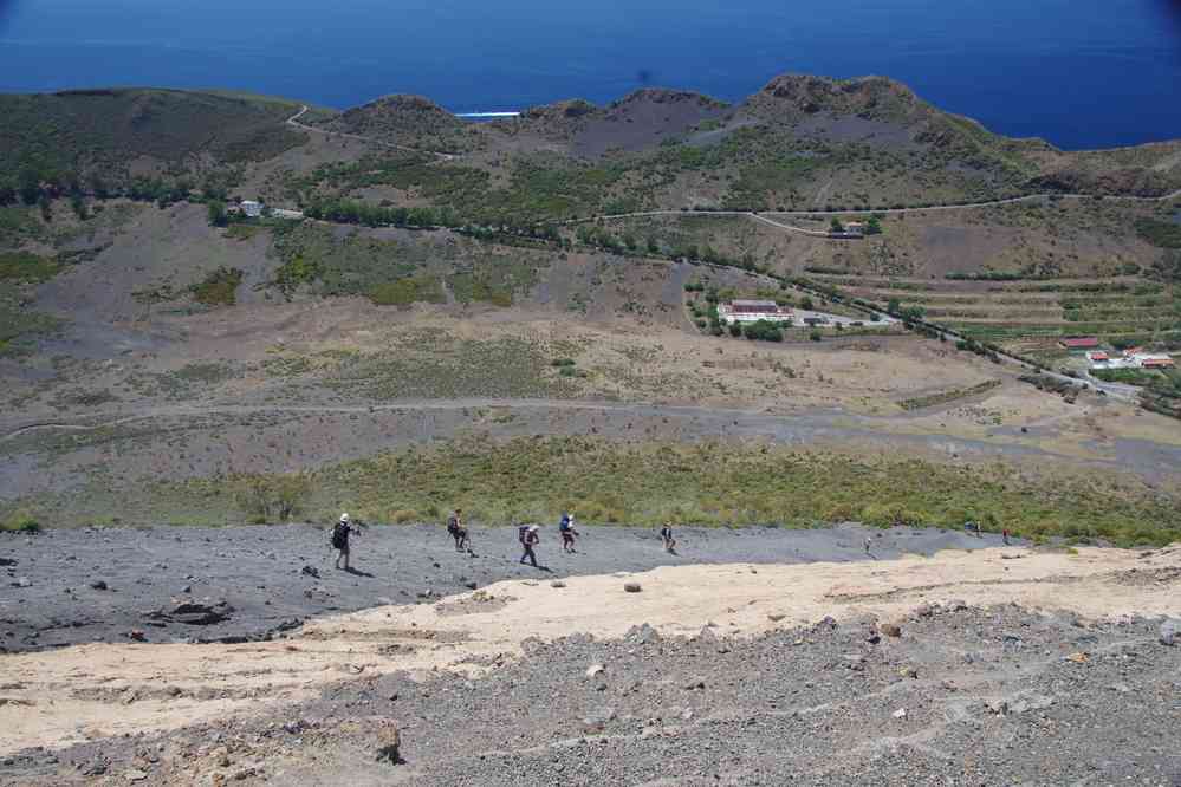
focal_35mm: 33
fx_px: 1082
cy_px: 394
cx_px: 590
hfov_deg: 57.2
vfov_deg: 40.0
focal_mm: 21.9
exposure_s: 1/80
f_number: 11
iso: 200
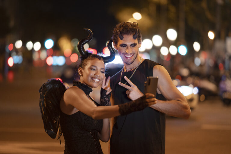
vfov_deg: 16.1
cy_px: 77
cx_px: 116
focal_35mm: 85
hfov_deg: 23.9
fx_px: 545
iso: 1000
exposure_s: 1/200
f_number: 1.4
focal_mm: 85
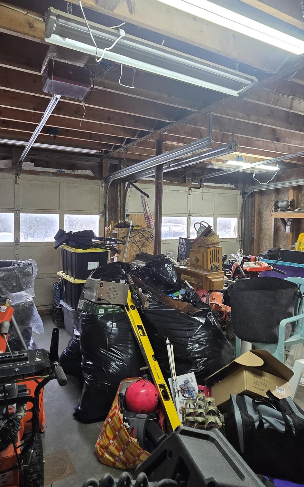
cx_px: 143
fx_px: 278
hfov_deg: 57.2
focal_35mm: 21
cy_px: 230
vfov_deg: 82.2
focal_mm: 2.2
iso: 200
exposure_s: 1/60
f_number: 2.2
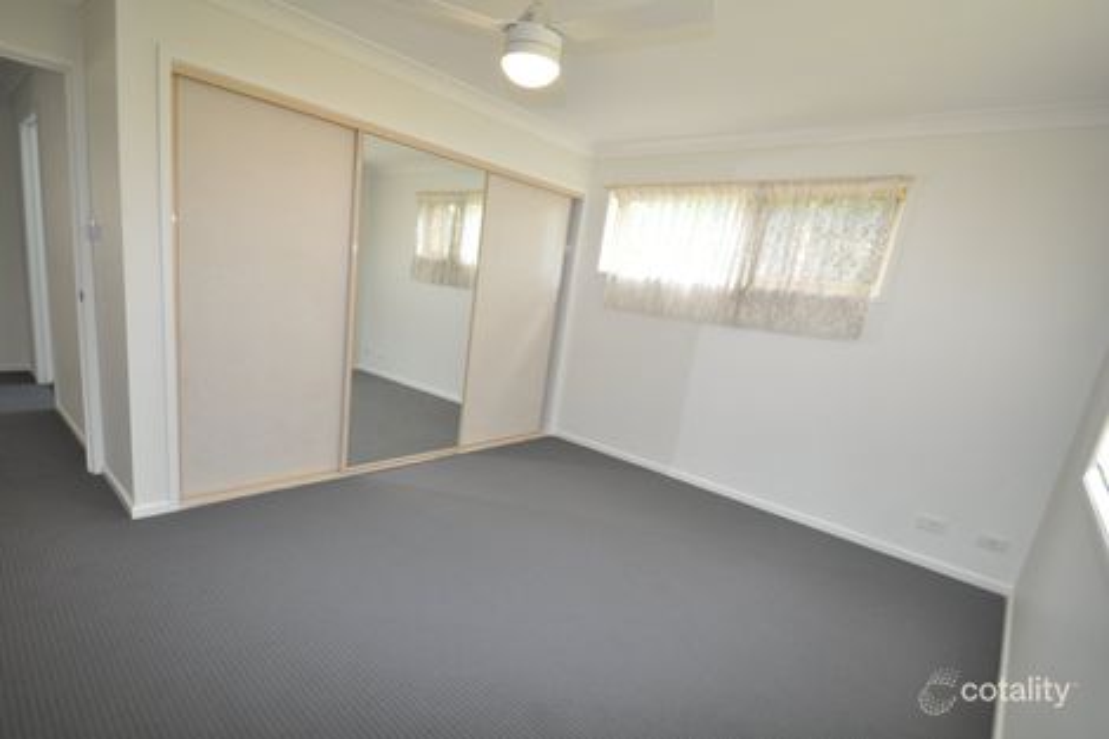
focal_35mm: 15
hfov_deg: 100.4
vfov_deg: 77.3
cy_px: 370
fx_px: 462
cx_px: 554
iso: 800
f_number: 4
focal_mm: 10
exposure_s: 1/60
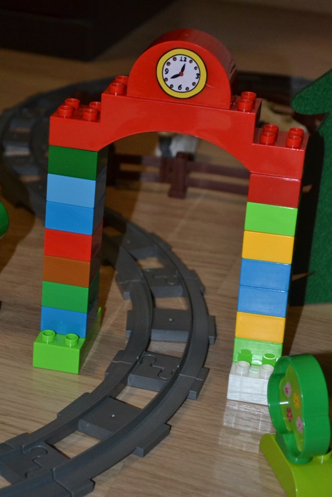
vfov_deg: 24.6
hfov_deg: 16.6
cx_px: 166
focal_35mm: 82
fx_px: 1141
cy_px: 248
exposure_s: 1/60
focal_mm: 55
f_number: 5.6
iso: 2800
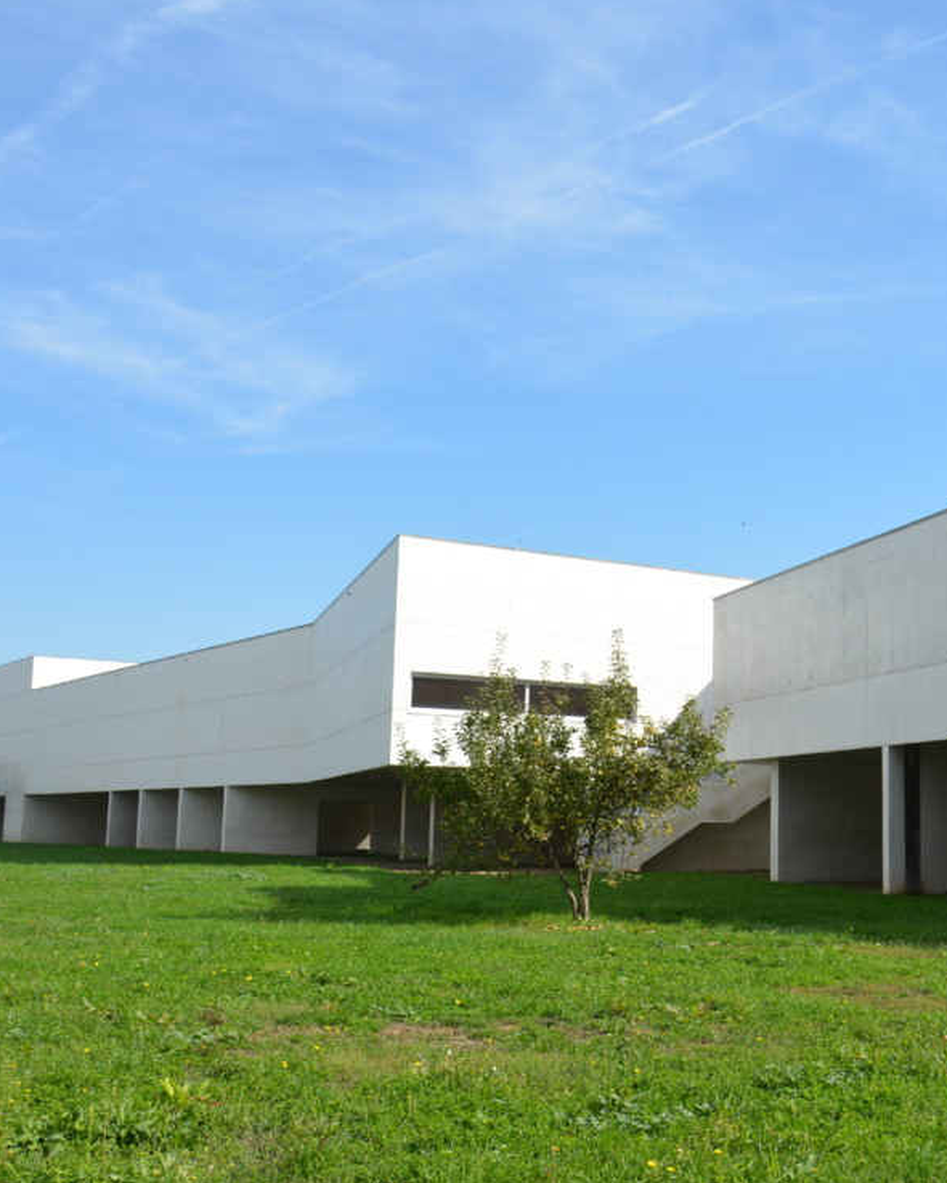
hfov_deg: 33.0
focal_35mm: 44
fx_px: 1541
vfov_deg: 42.0
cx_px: 791
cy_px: 565
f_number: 8
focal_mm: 18
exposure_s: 1/250
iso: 110
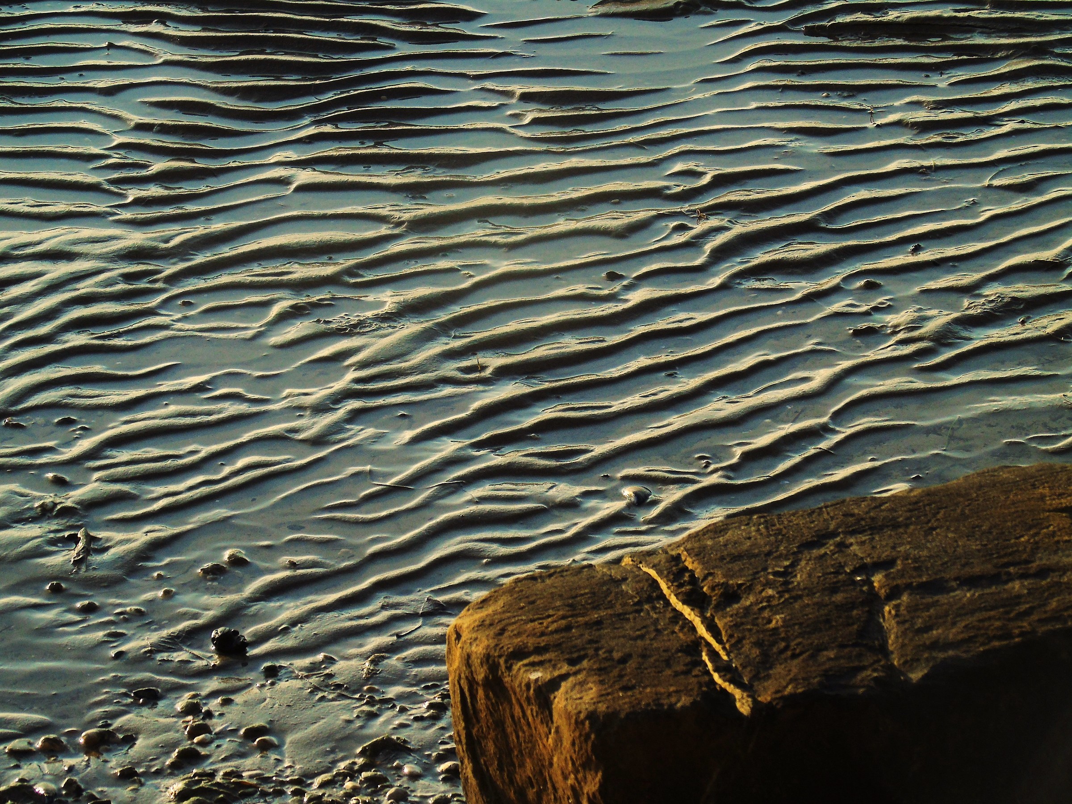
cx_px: 536
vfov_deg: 9.2
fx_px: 5017
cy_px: 402
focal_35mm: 162
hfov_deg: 12.2
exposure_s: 1/400
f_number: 4.9
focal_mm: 29
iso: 80
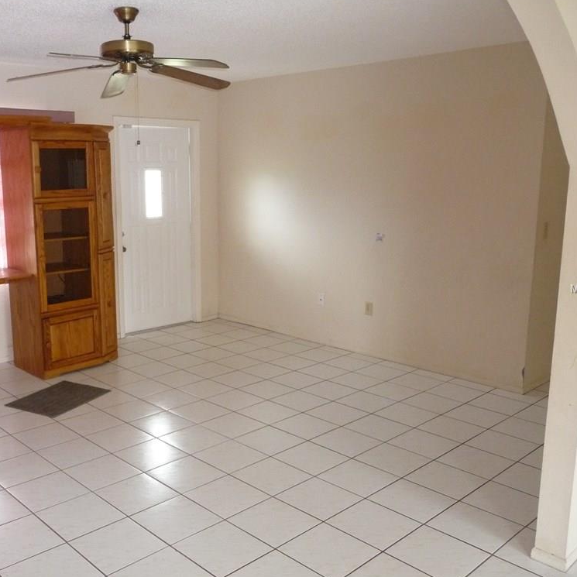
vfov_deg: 48.5
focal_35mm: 34
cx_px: 221
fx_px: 641
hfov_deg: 48.1
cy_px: 289
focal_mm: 4.7
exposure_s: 1/30
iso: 500
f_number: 3.3
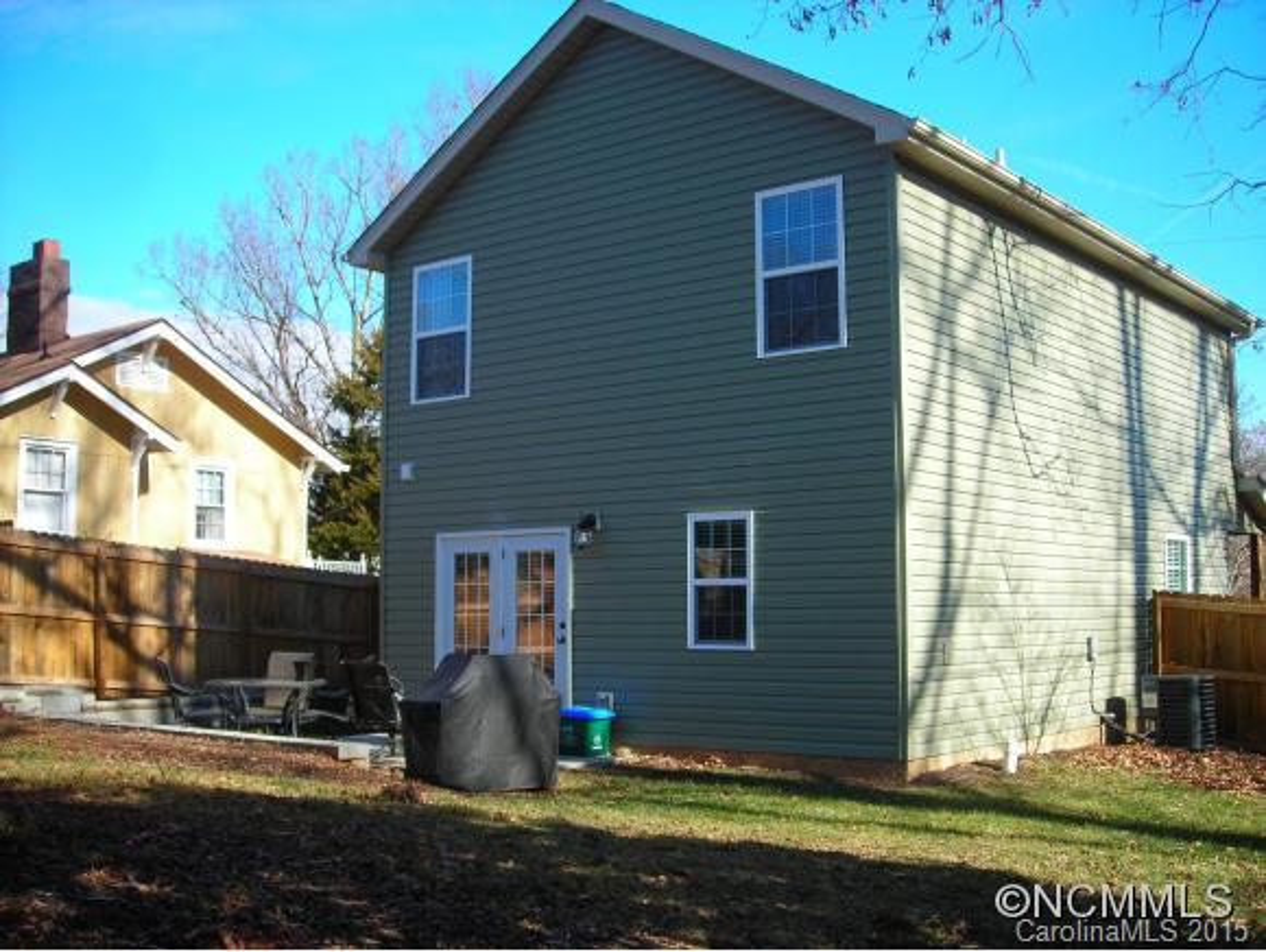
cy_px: 476
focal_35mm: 38
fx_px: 1391
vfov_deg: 37.8
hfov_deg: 48.9
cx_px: 633
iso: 50
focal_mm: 6.3
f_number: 3.2
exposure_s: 1/272
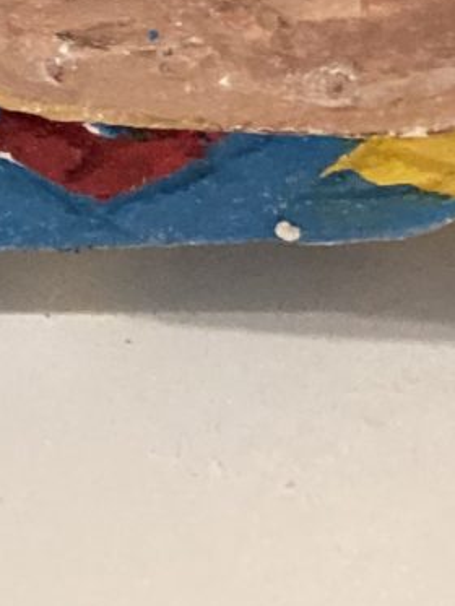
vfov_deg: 8.2
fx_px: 3363
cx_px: 169
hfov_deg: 7.7
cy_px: -1400
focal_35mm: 192
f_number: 1.8
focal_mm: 3.99
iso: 320
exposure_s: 1/60
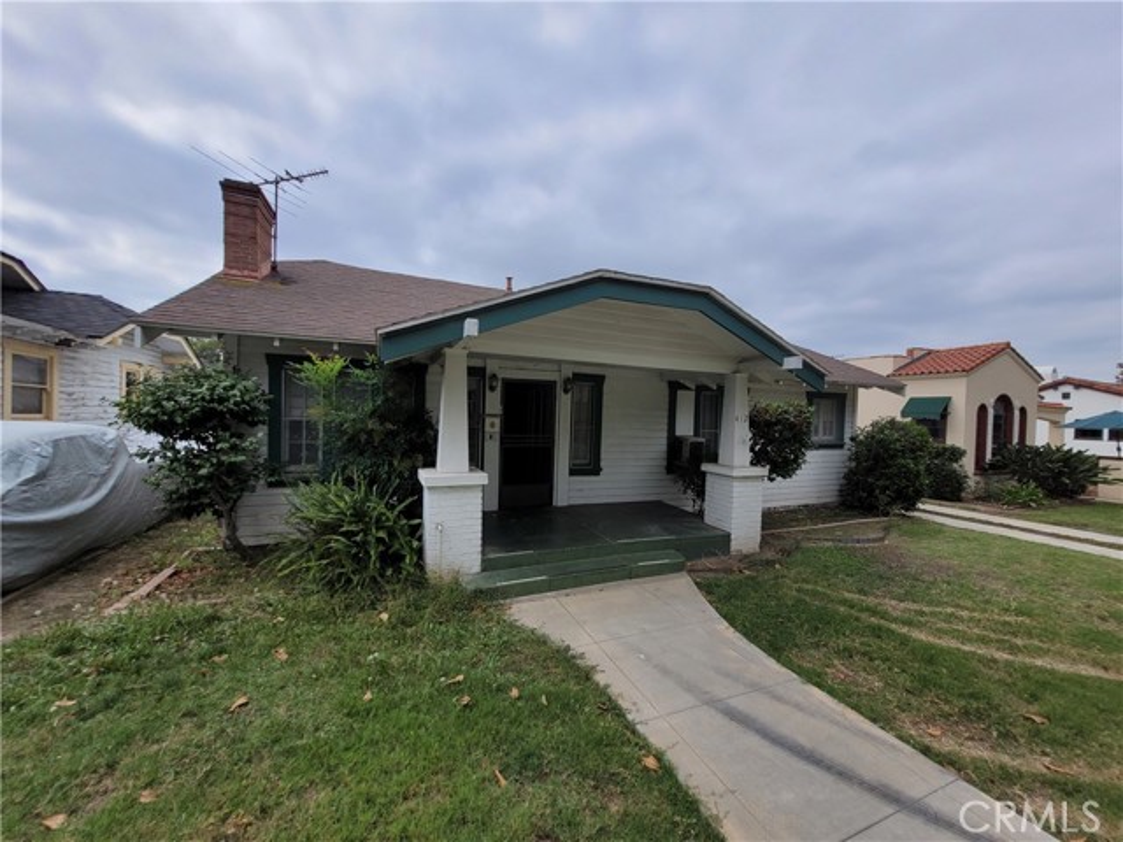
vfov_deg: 89.9
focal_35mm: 13
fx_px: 422
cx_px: 562
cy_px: 421
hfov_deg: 106.2
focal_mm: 1.74
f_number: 2.2
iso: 40
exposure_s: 1/1756
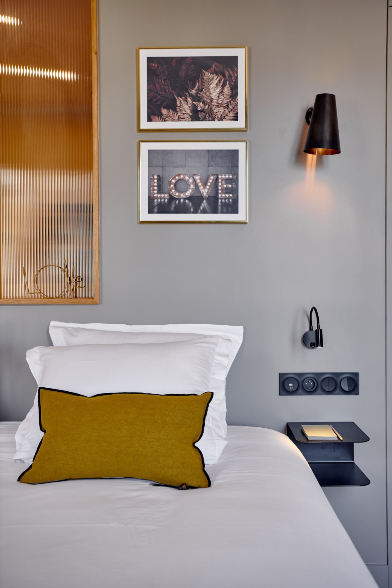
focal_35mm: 36
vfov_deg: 53.1
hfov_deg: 36.9
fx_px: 588
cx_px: 196
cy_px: 294
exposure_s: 1/40
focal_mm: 36
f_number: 4.5
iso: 200
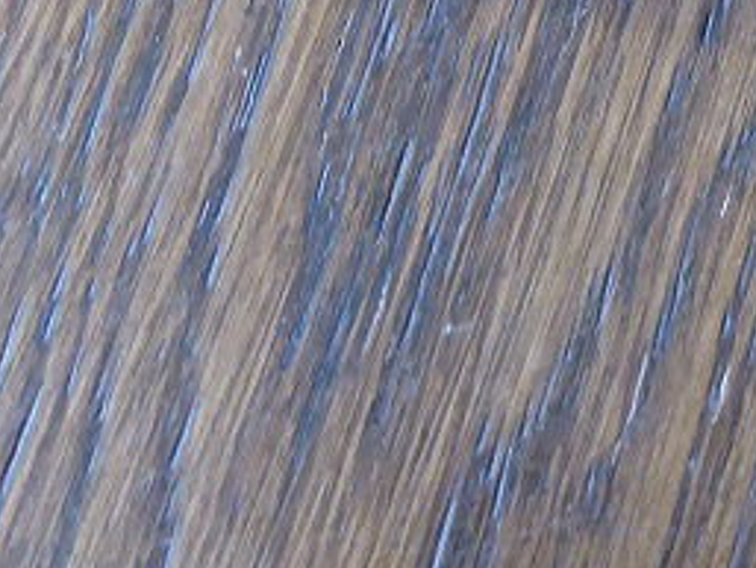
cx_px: 727
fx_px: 2294
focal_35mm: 105
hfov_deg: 18.3
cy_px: -188
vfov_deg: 13.5
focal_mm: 4.3
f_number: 3.3
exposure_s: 1/15
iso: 400
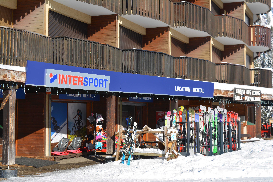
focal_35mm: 68
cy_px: 91
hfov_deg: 29.9
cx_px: 136
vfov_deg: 20.2
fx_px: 512
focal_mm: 45
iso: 100
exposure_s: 1/320
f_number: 9
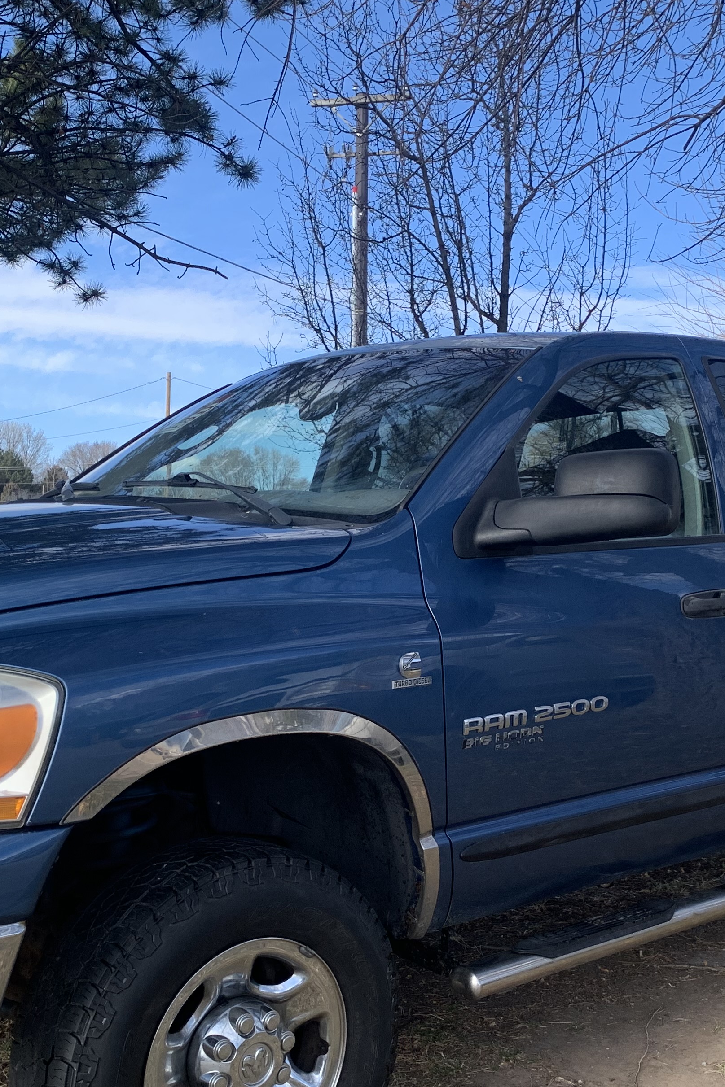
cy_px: 610
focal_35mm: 45
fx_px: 1359
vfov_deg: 43.5
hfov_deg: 29.8
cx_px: 399
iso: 25
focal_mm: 4.25
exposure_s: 1/783
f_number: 1.8
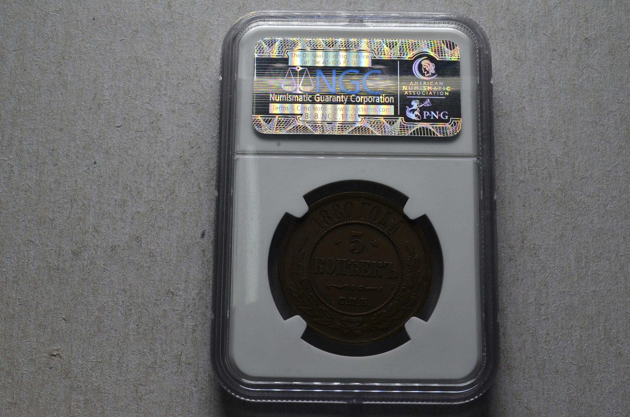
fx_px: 891
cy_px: 208
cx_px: 315
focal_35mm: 51
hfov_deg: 39.0
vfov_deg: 26.4
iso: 400
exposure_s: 1/250
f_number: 14
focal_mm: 34
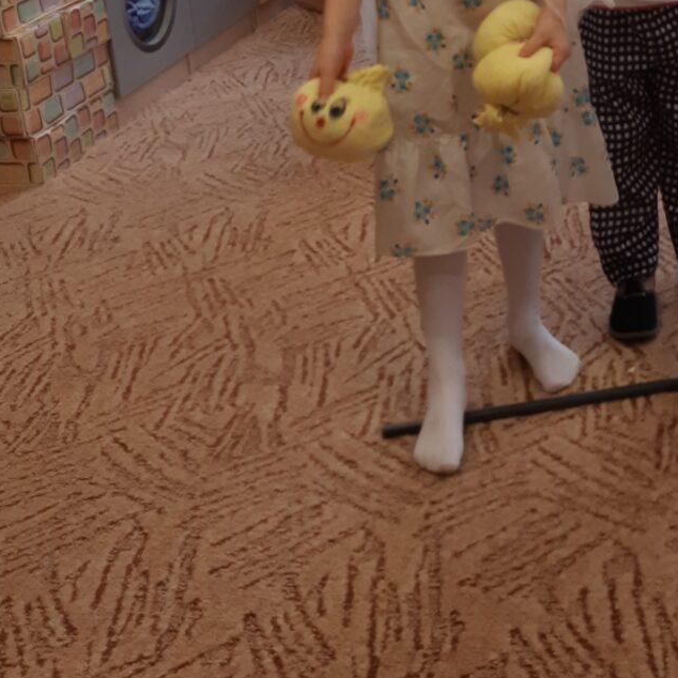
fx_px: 1285
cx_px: 586
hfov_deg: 28.6
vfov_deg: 27.0
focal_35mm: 58
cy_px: -77
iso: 64
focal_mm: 3.92
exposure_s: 1/100
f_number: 1.7
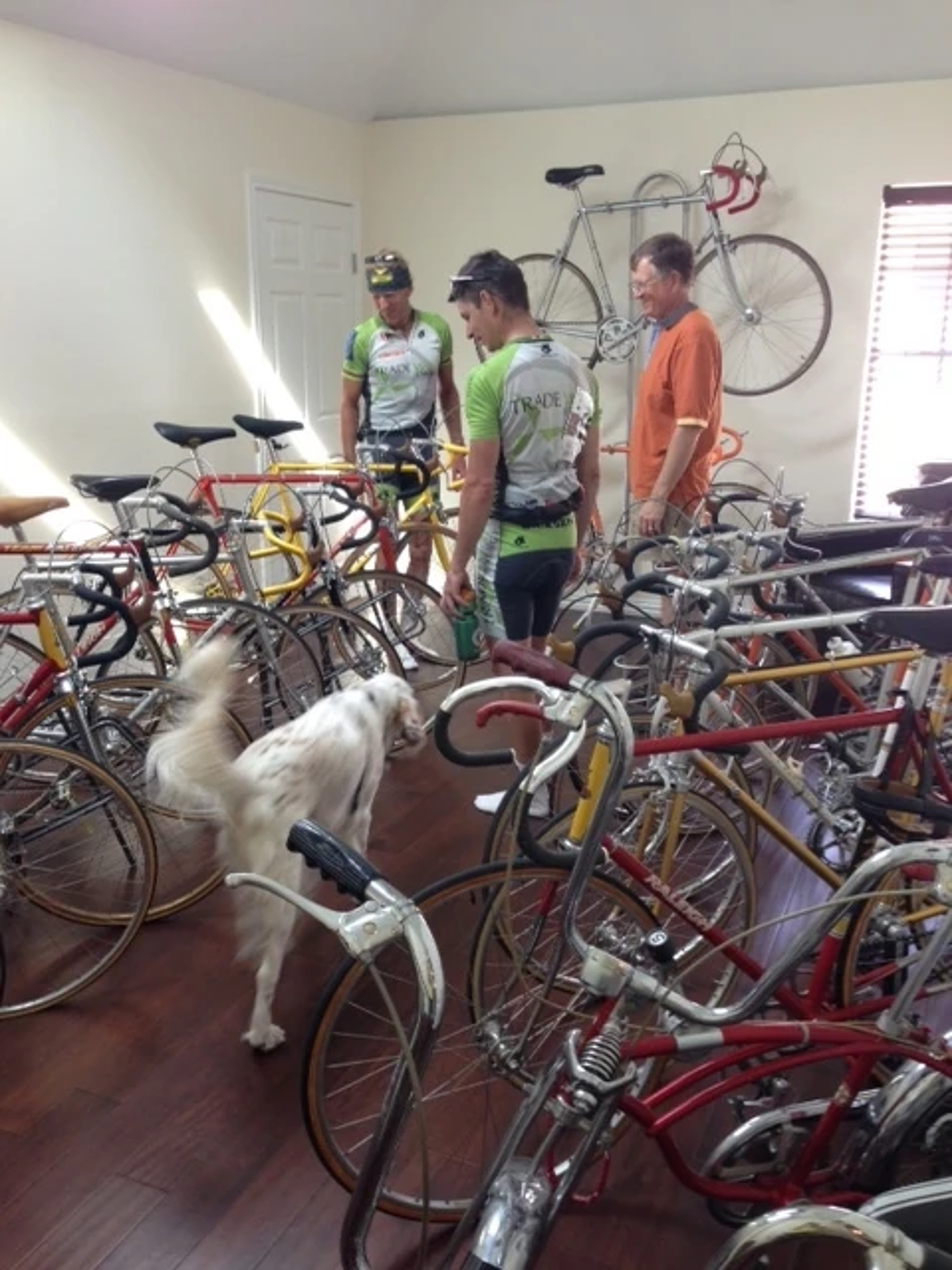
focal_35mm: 33
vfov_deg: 55.4
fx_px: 1210
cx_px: 476
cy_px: 635
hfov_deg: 42.9
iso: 64
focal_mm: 4.12
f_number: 2.4
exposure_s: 1/24
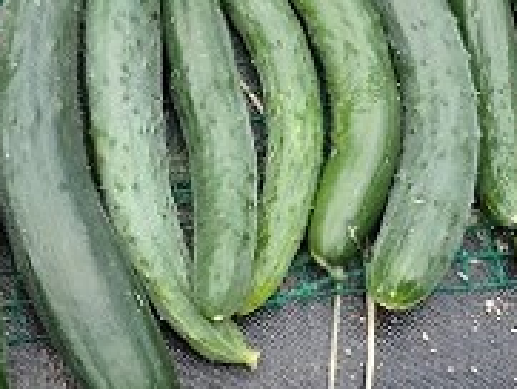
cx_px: 100
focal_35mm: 62
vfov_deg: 23.7
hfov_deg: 30.4
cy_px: 206
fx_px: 927
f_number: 2.8
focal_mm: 4.5
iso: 100
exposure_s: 1/400
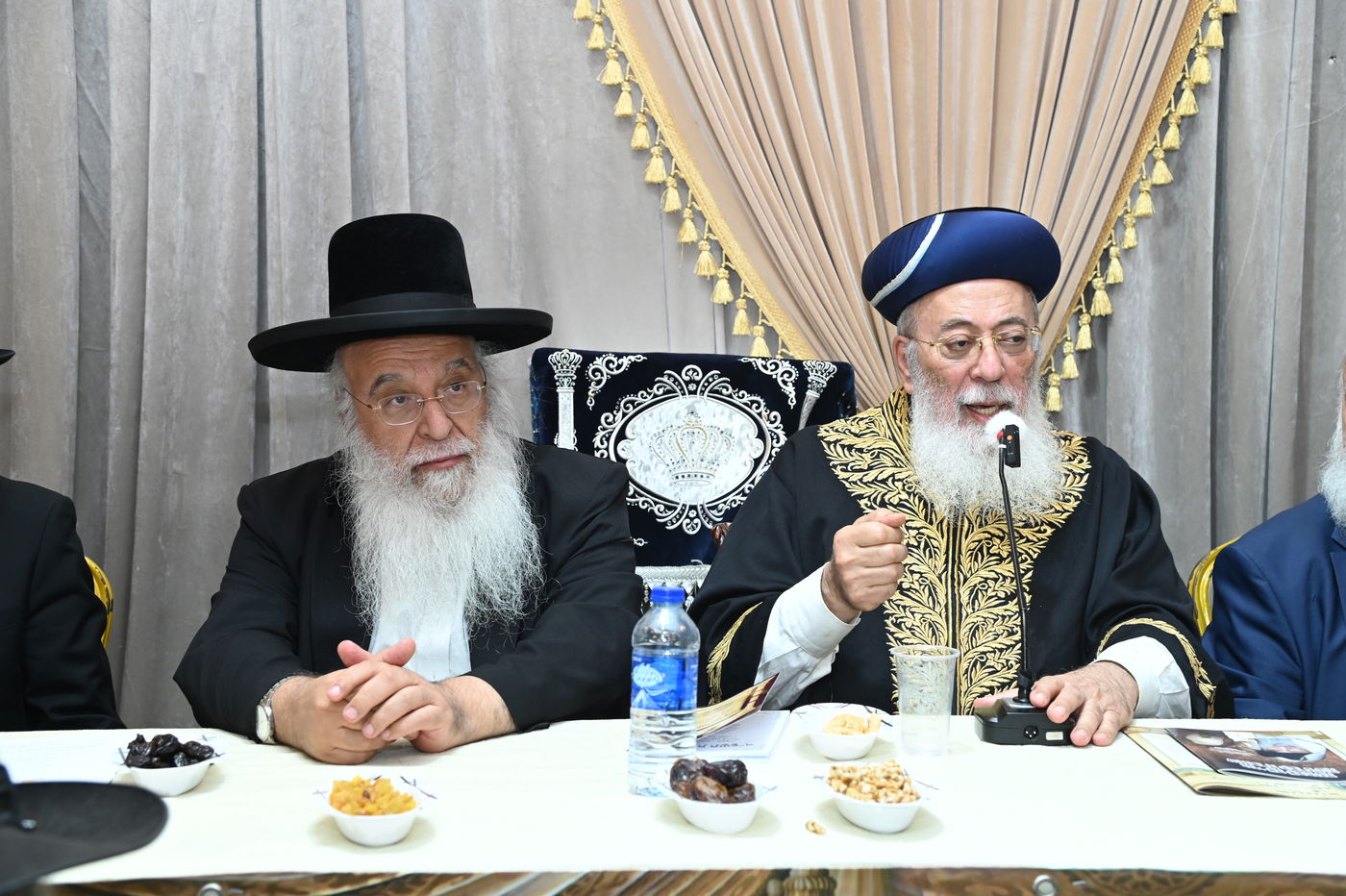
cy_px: 448
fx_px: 1868
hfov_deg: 39.6
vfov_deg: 27.0
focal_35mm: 50
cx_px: 673
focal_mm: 50
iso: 1600
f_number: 5
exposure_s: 1/200
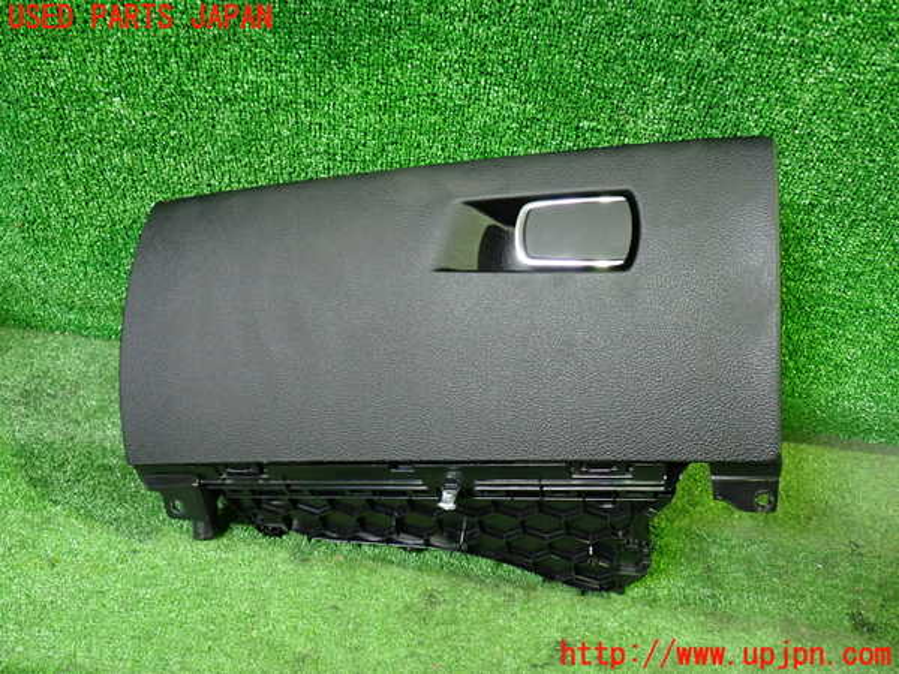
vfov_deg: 46.8
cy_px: 337
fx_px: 779
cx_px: 450
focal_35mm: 30
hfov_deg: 60.0
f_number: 2.3
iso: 800
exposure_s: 1/30
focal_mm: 5.4
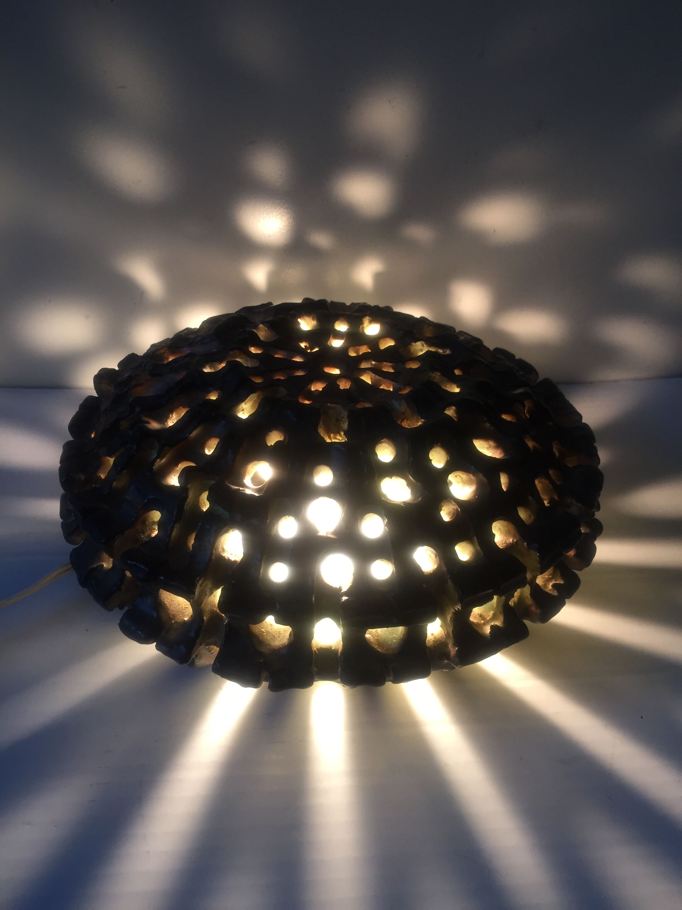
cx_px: 341
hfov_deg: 48.2
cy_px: 455
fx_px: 762
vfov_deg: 61.7
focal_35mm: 29
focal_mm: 4.15
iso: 64
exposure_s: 1/33
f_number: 2.2
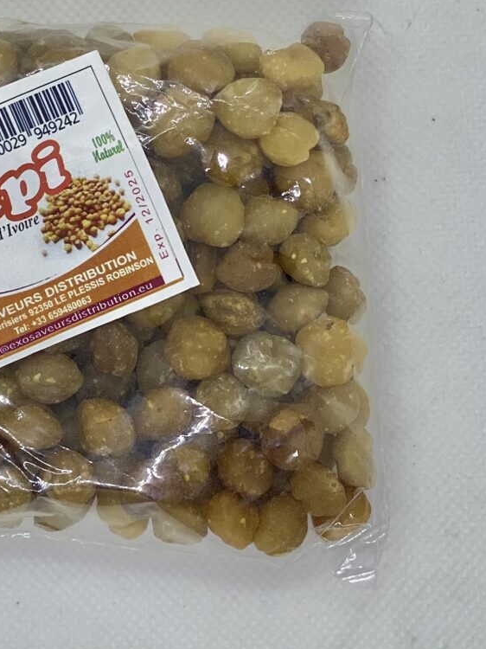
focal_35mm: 142
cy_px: 286
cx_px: -52
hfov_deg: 10.3
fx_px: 2660
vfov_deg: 13.9
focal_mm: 6
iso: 20
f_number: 2
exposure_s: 1/100
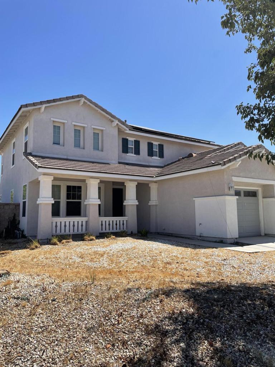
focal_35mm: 26
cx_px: 138
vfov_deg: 67.3
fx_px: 275
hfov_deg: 53.1
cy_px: 184
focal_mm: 4.2
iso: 32
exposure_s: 1/3300
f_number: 1.6
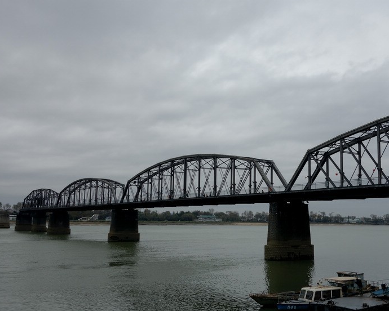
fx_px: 461
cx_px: 245
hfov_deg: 45.4
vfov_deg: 37.3
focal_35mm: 40
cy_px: 166
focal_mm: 10.4
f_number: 9
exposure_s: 1/40
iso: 125
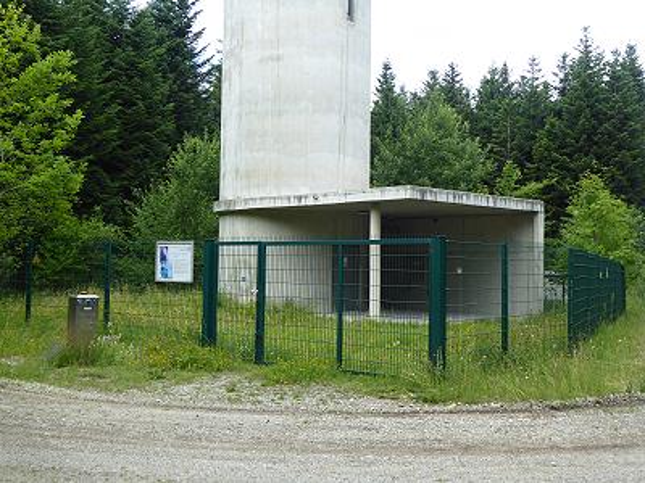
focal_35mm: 46
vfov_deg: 31.5
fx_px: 857
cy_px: 242
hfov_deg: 41.2
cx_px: 322
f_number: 3.9
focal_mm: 7.8
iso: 100
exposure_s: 1/200
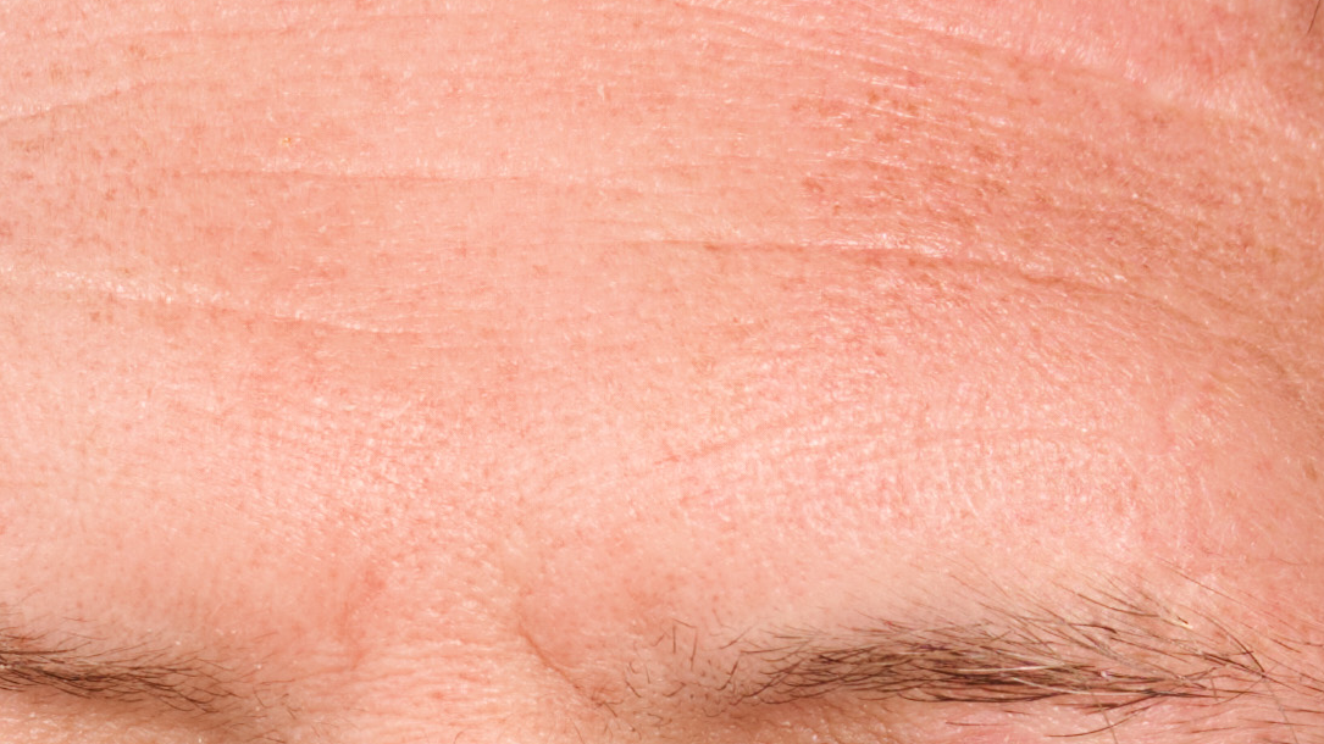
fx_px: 18464
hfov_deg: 4.1
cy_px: 1543
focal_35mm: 526
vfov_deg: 2.3
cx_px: 233
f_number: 3.5
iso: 64
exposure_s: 1/200
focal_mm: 66
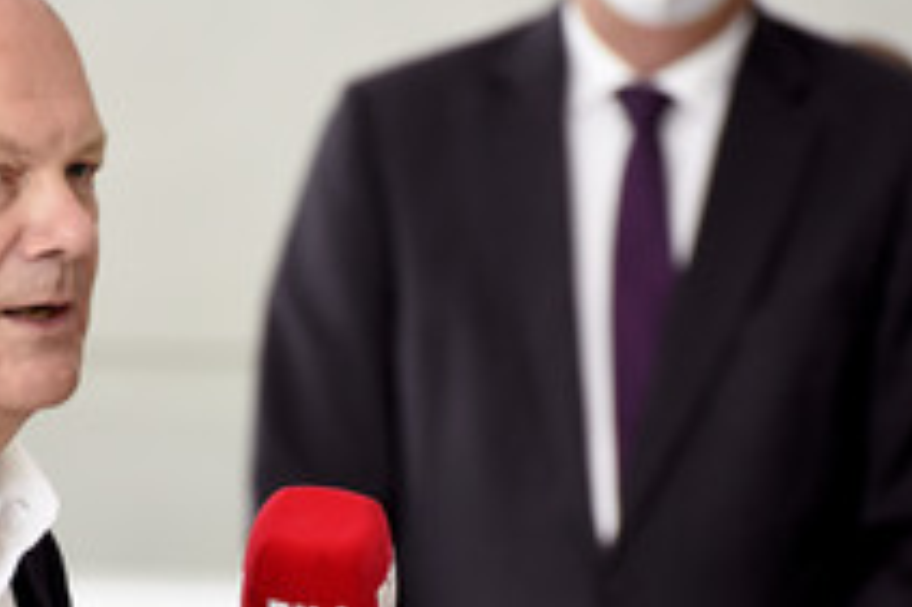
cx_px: 277
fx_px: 10783
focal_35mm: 426
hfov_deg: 4.8
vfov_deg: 3.2
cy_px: 564
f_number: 5.6
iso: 3200
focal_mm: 200
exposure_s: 1/500
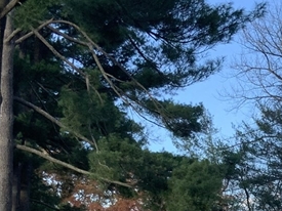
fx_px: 879
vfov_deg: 13.3
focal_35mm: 108
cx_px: 324
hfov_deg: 17.5
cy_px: 258
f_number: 1.8
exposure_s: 1/540
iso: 16
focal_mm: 3
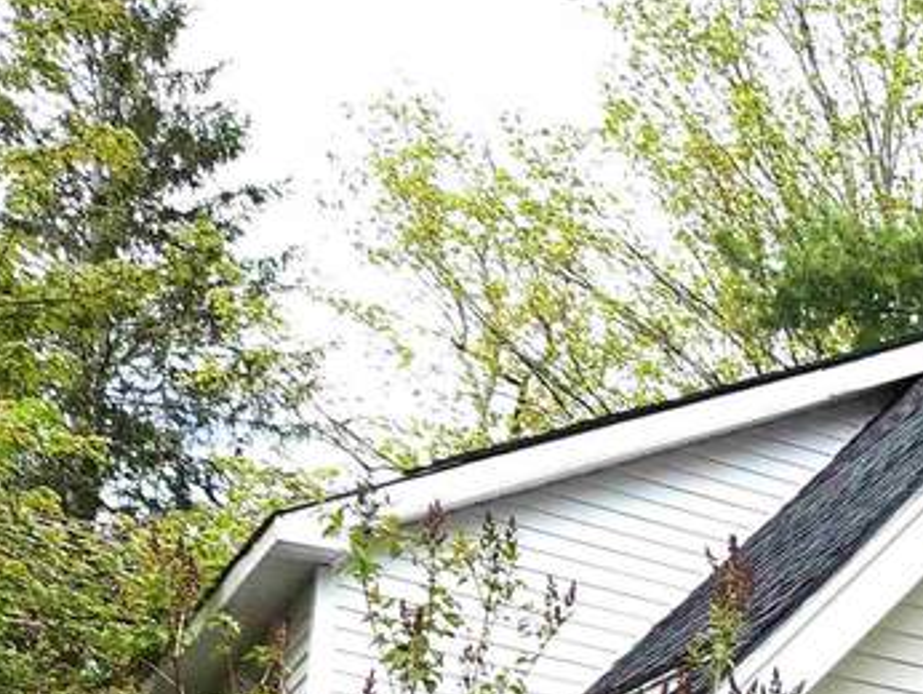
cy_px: 1054
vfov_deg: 15.9
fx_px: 2268
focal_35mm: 85
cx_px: 1521
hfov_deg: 19.1
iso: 20
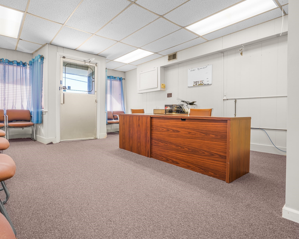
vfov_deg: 70.8
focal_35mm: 19
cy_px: 116
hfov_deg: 82.1
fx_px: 168
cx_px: 118
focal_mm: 16
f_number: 8
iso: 100
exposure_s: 1/8
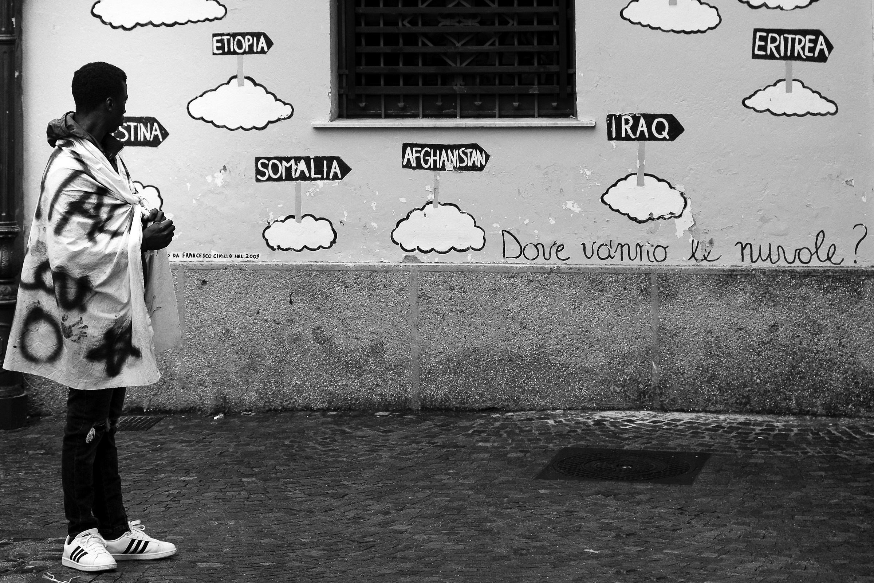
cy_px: 292
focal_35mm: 83
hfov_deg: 24.5
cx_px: 437
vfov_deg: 16.5
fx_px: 2015
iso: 250
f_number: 5
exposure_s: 1/200
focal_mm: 55
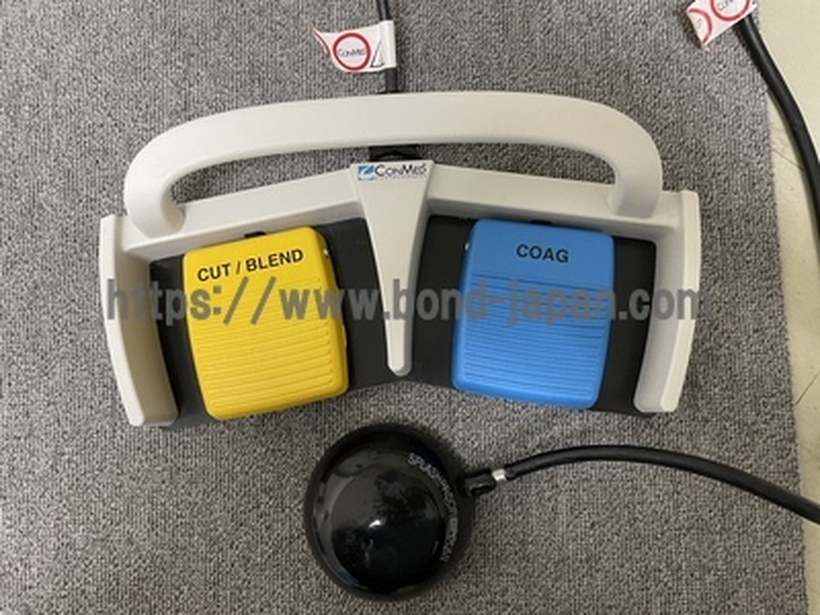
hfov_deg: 67.3
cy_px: 308
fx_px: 616
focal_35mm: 26
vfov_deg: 53.1
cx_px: 410
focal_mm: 4.2
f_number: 1.6
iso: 200
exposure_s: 1/50
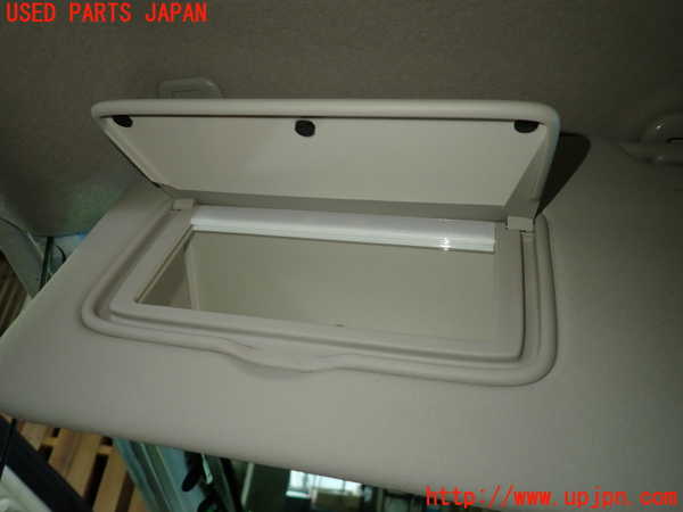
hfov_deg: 69.4
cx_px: 342
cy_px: 256
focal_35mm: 25
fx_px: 493
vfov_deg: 54.9
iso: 200
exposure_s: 1/60
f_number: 2
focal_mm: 4.5
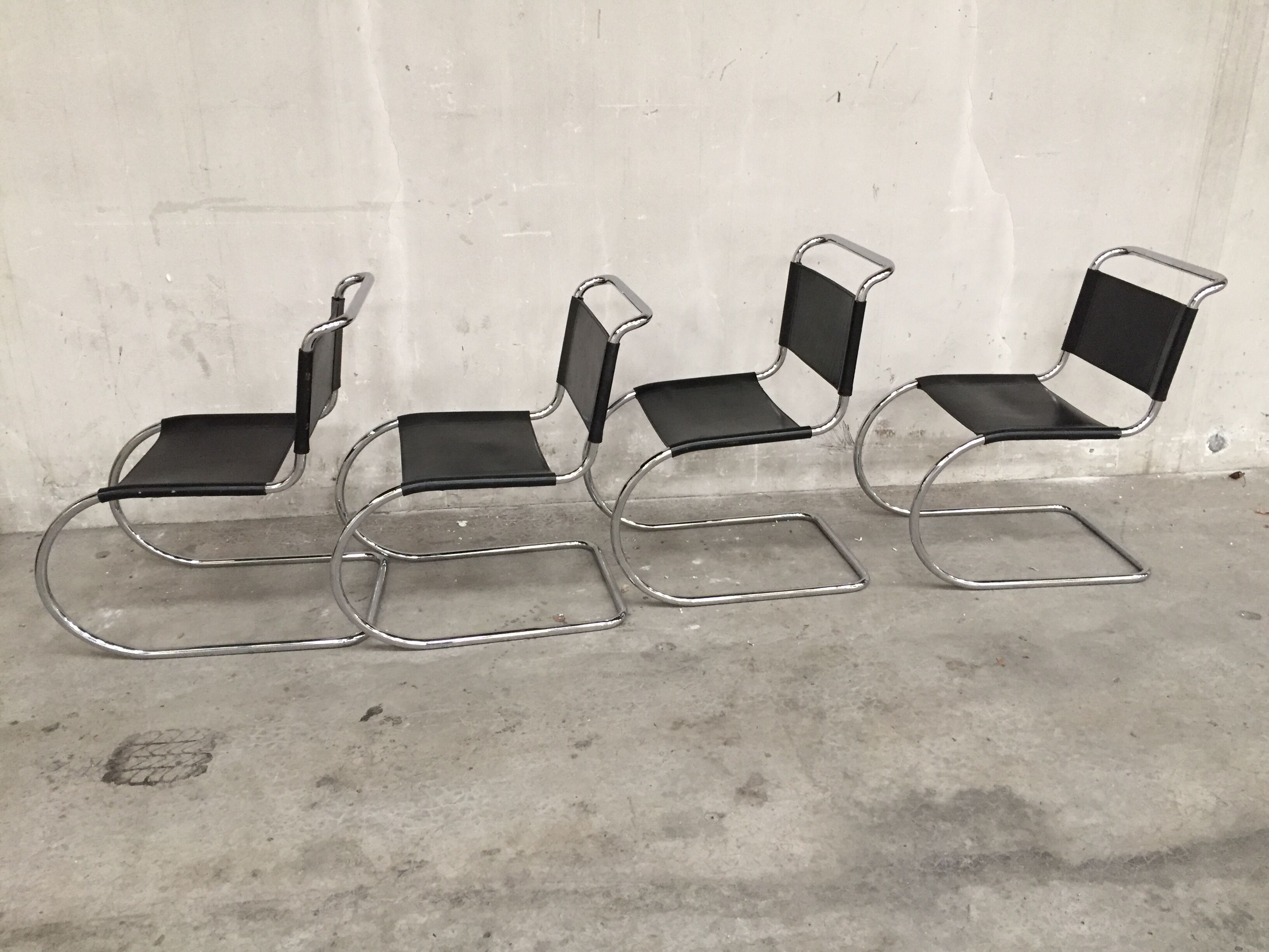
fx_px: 1063
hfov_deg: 61.7
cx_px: 634
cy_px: 476
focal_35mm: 29
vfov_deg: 48.2
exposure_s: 1/33
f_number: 2.2
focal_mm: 4.15
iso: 200
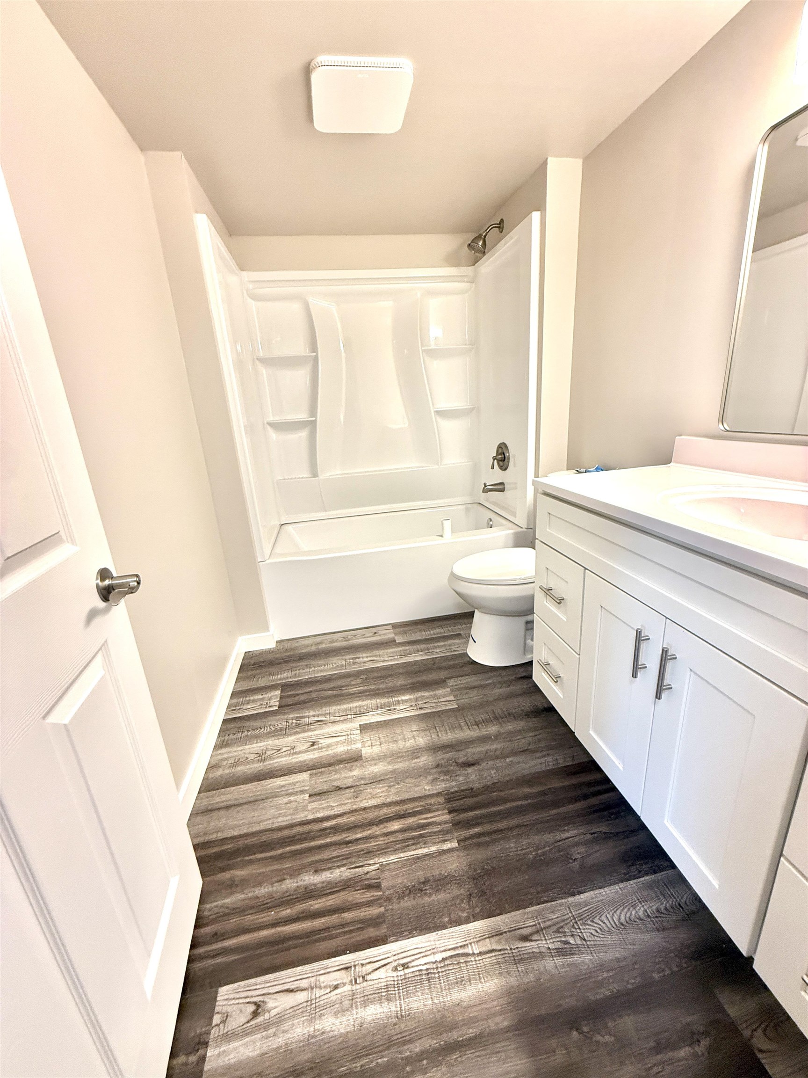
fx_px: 436
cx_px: 404
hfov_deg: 85.7
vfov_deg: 102.1
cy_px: 539
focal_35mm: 14
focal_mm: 2.22
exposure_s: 1/120
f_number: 2.2
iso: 250
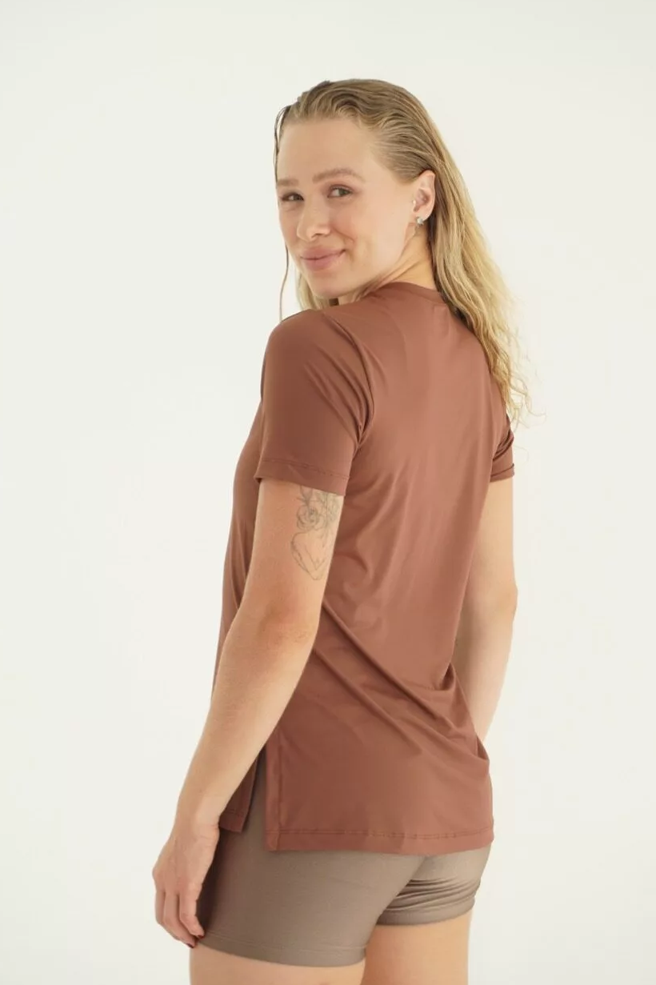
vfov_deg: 26.0
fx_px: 2133
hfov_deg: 17.5
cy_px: 475
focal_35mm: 78
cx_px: 332
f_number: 5.6
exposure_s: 1/160
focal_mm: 50
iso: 160
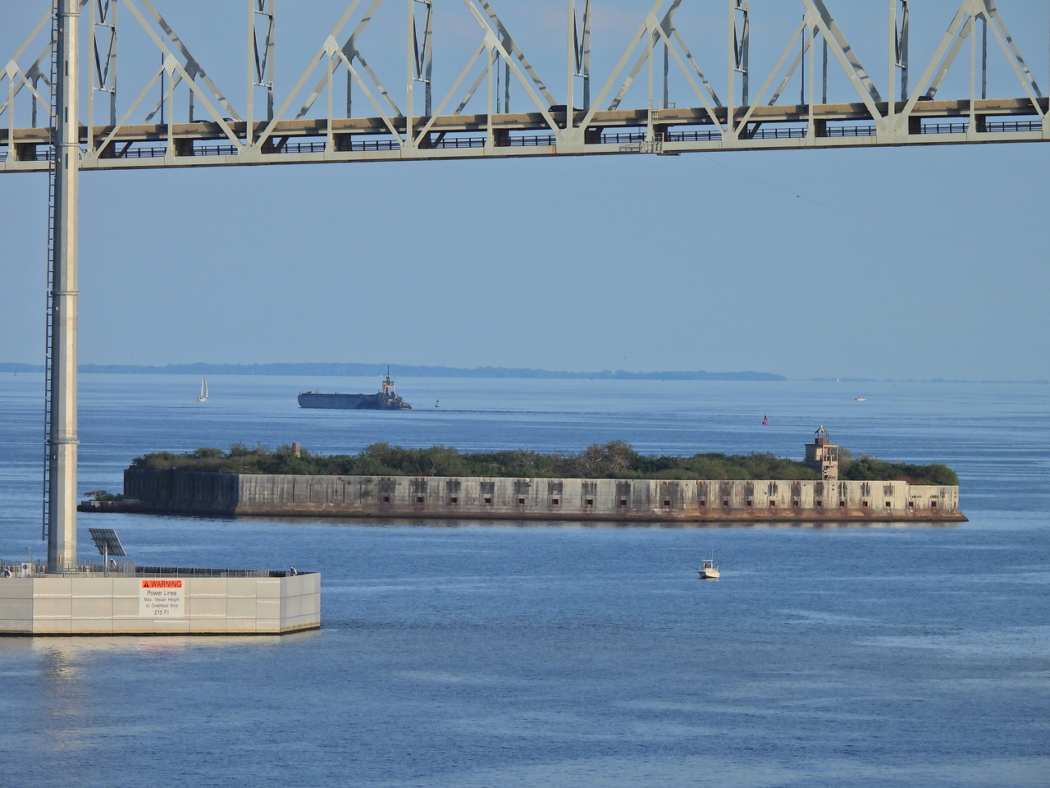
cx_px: 525
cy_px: 394
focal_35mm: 450
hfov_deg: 4.4
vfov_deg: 3.3
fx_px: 13650
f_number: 5
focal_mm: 80.3
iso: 100
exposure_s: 1/800
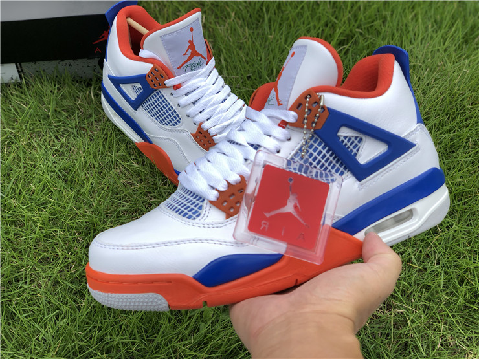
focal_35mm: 52
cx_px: 240
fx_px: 720
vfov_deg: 28.0
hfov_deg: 36.8
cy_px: 180
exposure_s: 1/600
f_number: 2.4
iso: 16
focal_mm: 6
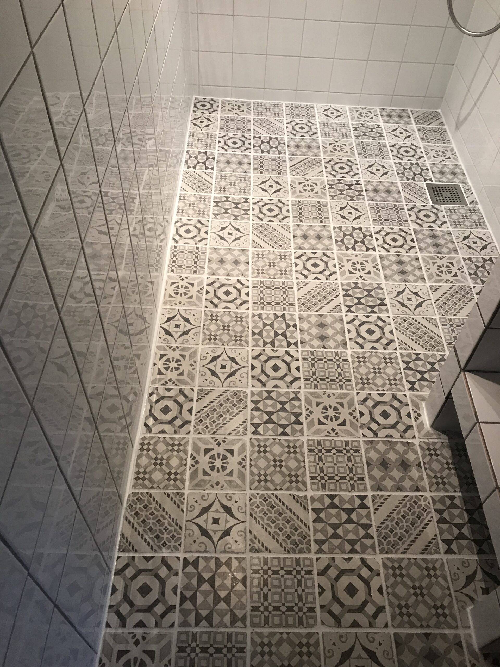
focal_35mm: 28
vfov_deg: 63.4
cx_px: 250
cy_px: 334
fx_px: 539
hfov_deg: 49.7
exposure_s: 1/20
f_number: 1.8
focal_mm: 3.99
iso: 40
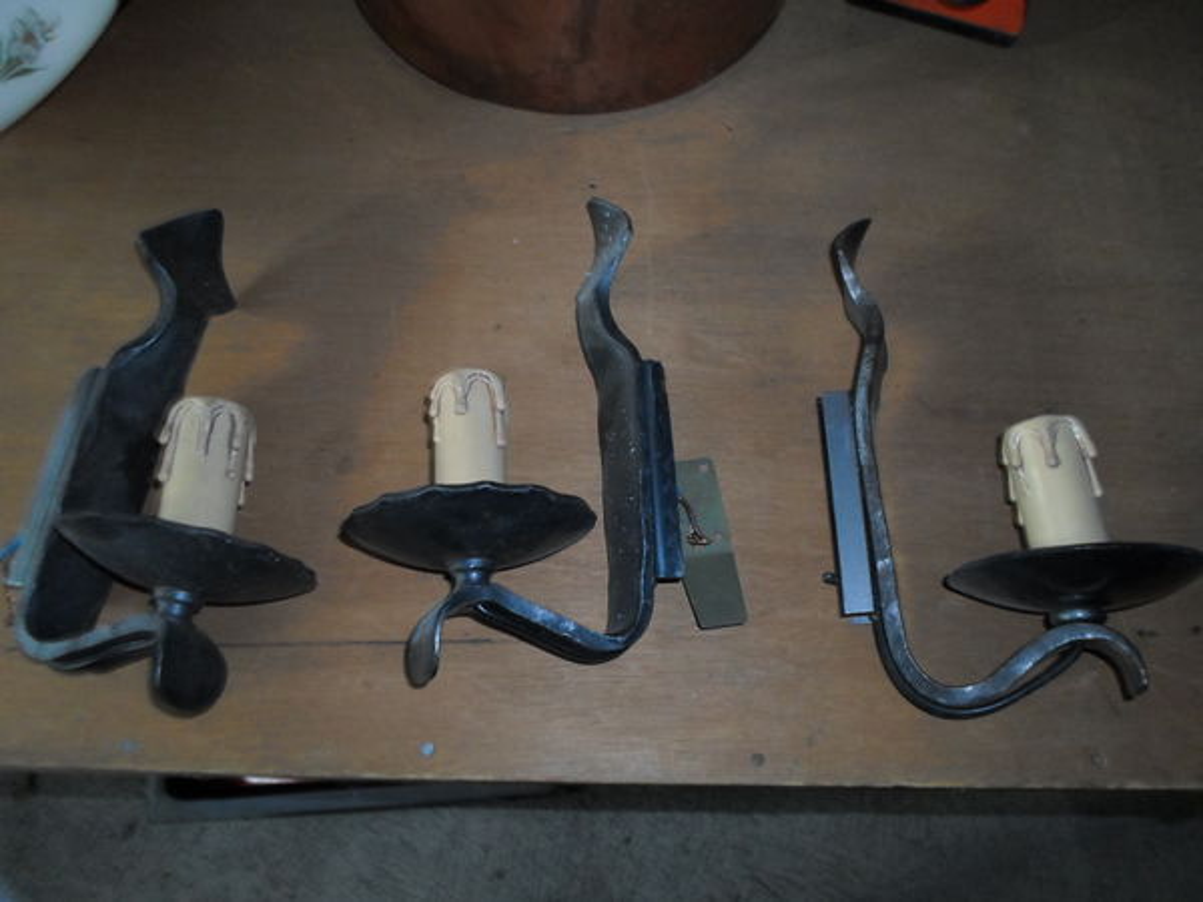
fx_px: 869
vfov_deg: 54.9
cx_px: 602
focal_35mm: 25
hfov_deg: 69.4
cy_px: 451
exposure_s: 1/10
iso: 400
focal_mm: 4.5
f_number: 2.5
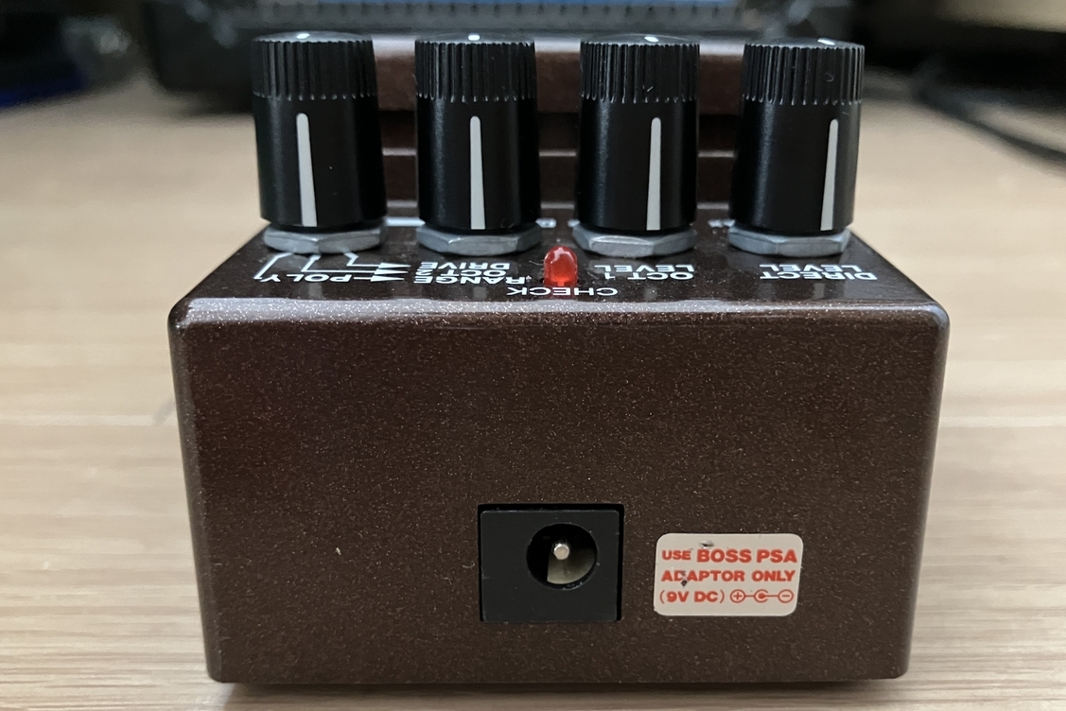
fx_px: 918
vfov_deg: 42.2
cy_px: 408
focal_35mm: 31
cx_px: 552
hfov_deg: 60.3
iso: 640
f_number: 1.8
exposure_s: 1/25
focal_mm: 3.99
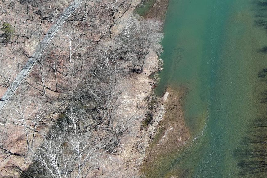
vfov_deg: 19.2
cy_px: -1
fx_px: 512
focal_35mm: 69
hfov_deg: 27.7
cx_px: 261
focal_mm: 10.57
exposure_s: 1/544
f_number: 2.8
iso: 100
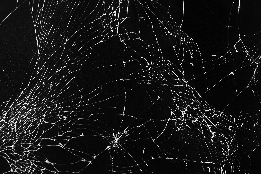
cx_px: 130
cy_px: 87
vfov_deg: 25.5
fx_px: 384
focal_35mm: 53
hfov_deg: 37.5
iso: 100
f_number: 5.6
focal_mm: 35
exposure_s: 1/100
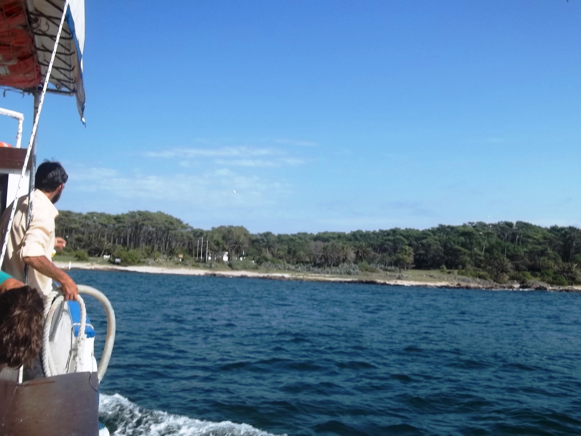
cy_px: 218
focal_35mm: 36
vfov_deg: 39.7
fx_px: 604
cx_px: 290
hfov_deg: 51.4
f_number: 8
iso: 64
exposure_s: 1/200
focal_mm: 6.5
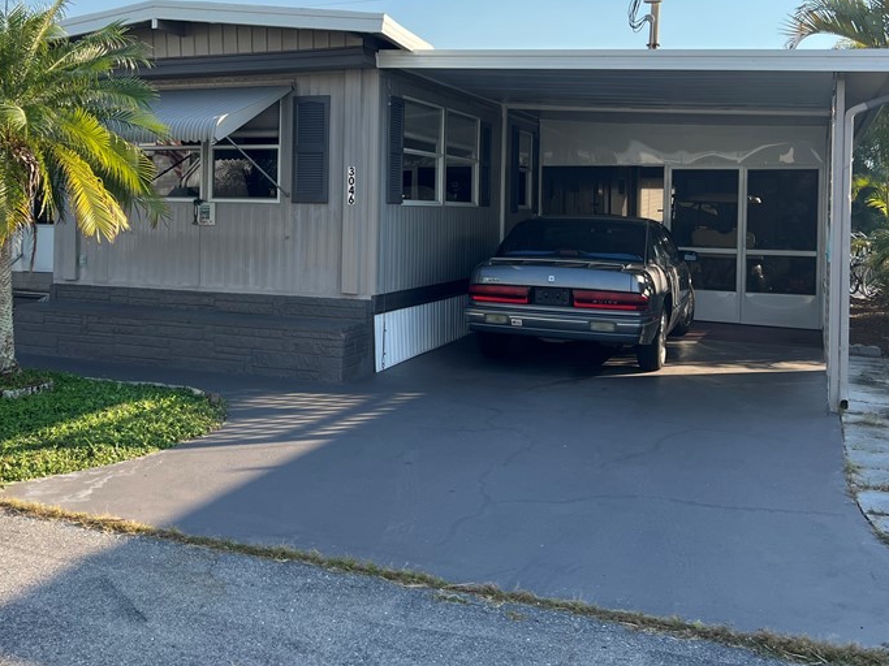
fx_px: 1001
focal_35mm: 39
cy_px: 211
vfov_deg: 36.4
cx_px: 331
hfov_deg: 47.4
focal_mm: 5.7
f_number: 1.5
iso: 50
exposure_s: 1/2513
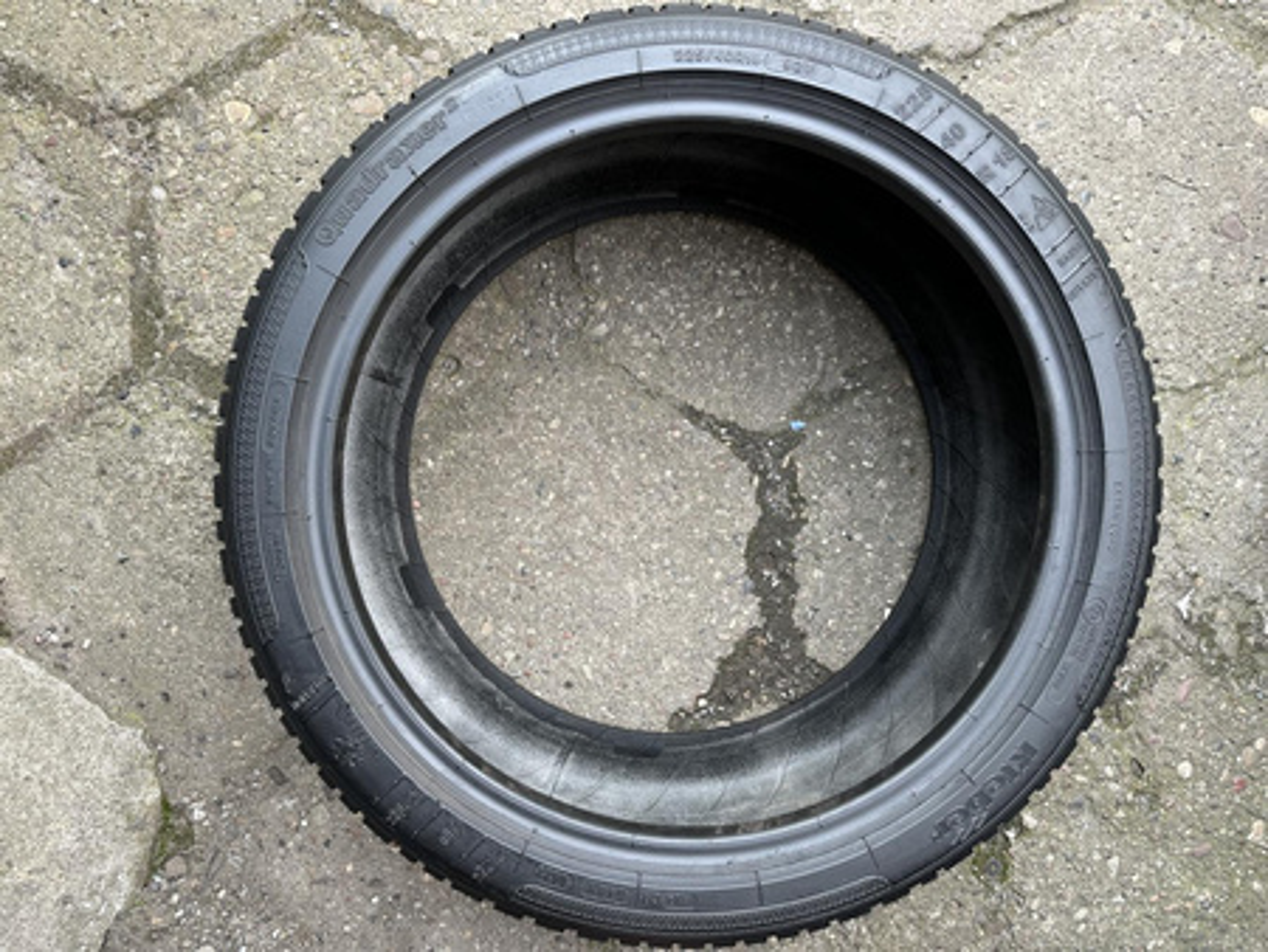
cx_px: 634
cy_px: 476
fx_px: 880
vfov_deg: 56.9
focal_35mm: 24
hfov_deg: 71.6
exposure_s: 1/121
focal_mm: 6.86
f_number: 1.78
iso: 64
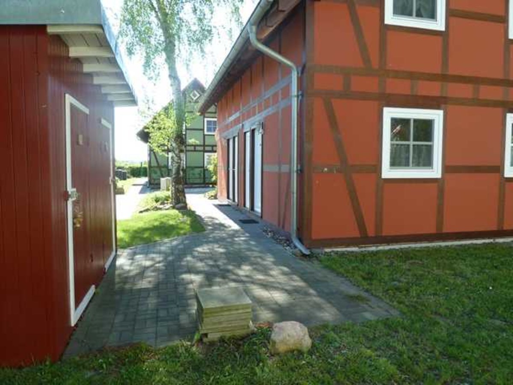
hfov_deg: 69.4
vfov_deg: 54.9
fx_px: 370
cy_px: 192
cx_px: 256
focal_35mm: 25
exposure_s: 1/125
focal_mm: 4.1
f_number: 3.3
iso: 80
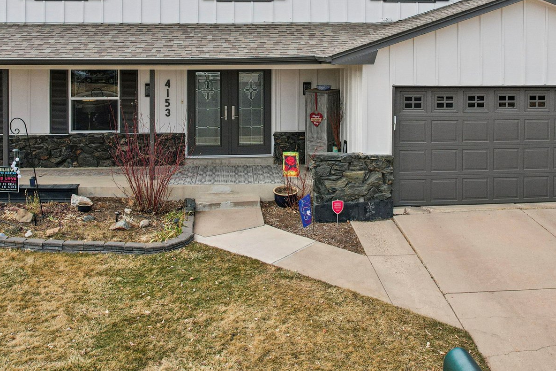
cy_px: 64
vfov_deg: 33.8
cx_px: 280
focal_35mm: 38
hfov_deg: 50.7
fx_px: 587
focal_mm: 8.4
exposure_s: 1/1500
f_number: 2.8
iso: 140
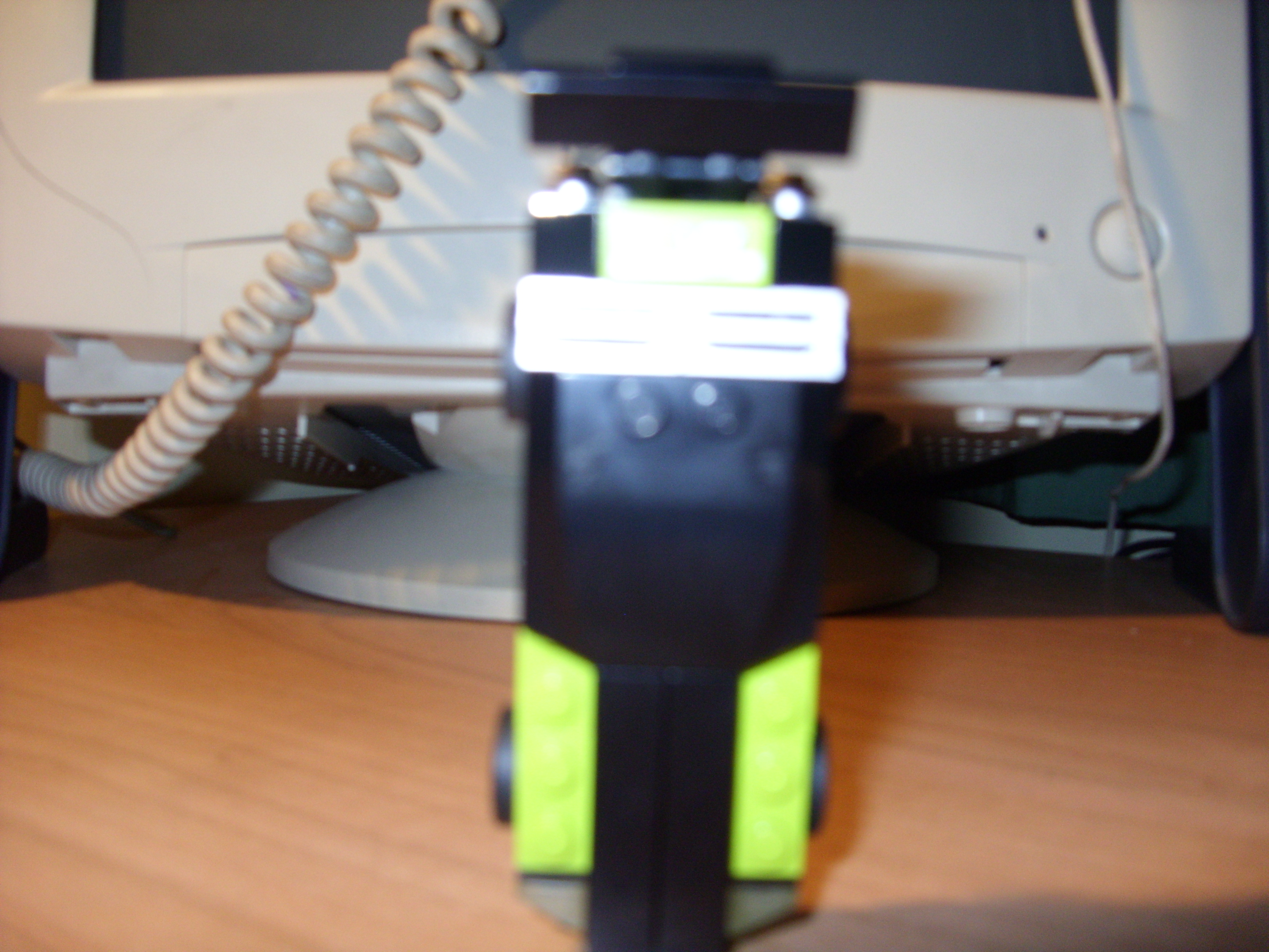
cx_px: 634
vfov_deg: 37.7
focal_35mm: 38
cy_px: 476
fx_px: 1393
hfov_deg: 49.0
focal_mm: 6.3
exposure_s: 1/30
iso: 200
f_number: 2.8
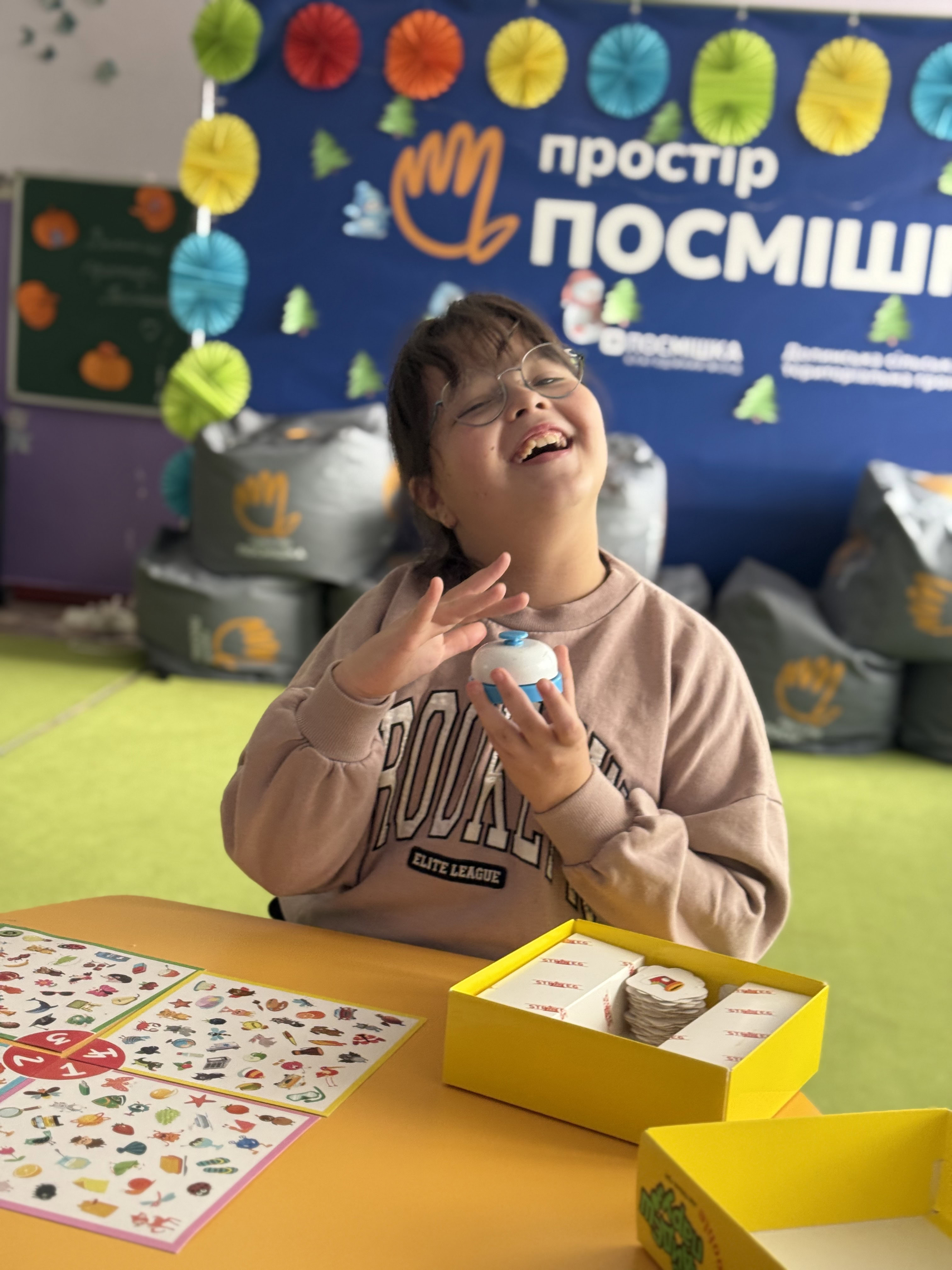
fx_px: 1760
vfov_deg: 39.7
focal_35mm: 48
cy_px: 635
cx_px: 476
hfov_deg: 30.3
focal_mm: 6.8
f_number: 1.8
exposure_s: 1/60
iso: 125
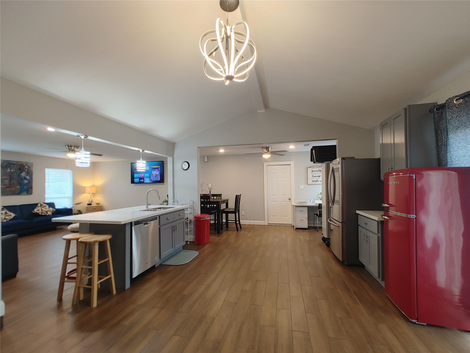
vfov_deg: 81.7
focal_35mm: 15
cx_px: 235
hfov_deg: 98.2
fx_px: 204
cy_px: 176
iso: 150
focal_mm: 1.78
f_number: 1.9
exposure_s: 1/30
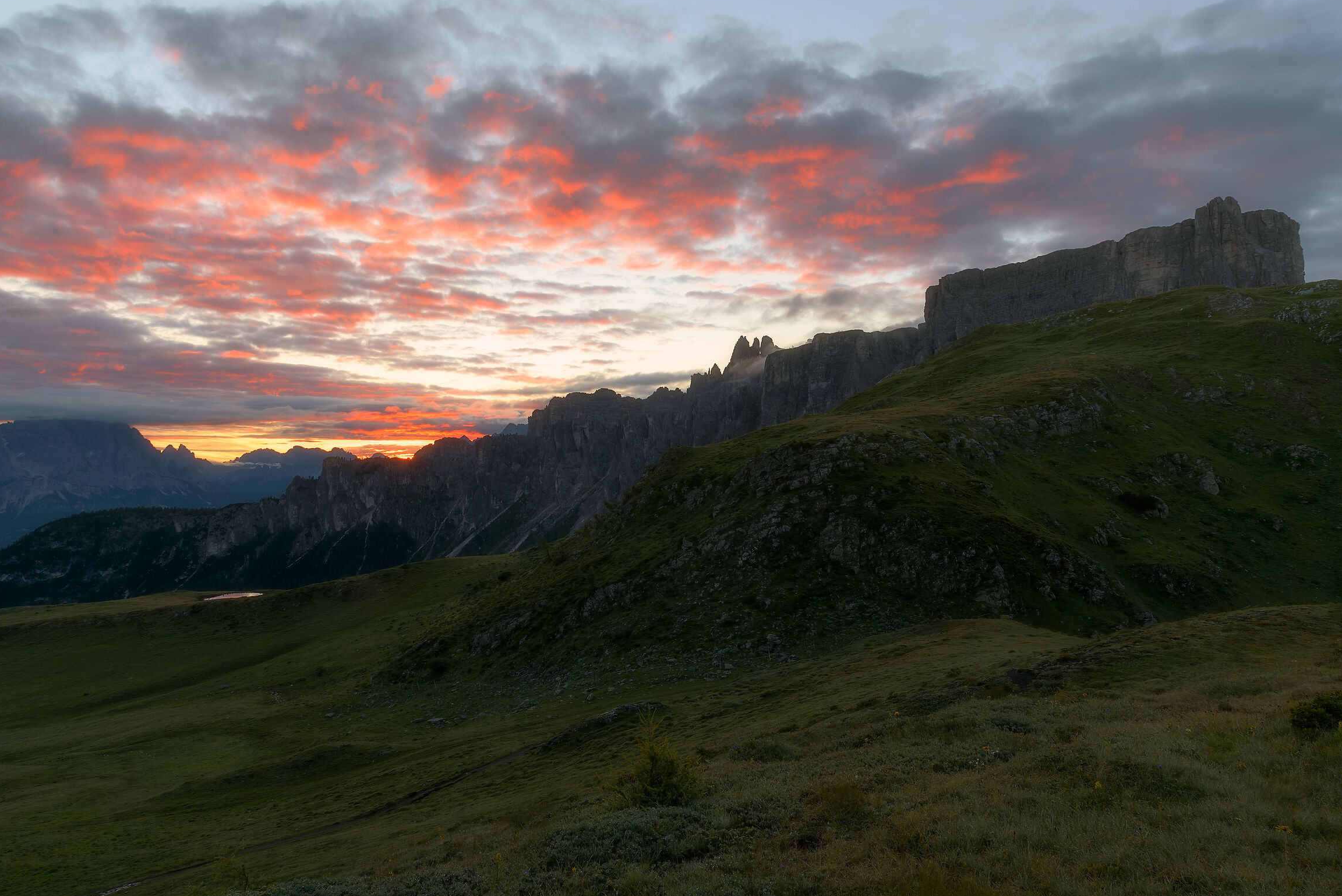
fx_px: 932
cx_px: 659
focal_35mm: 25
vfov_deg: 51.3
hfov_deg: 71.5
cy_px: 439
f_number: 16
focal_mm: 24
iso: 64
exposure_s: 1/2
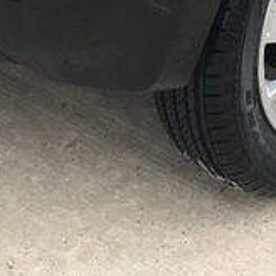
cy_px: -320
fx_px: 1308
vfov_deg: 10.8
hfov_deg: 12.0
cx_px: 220
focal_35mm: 145
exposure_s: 1/570
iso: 20
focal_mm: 3.99
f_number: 1.8
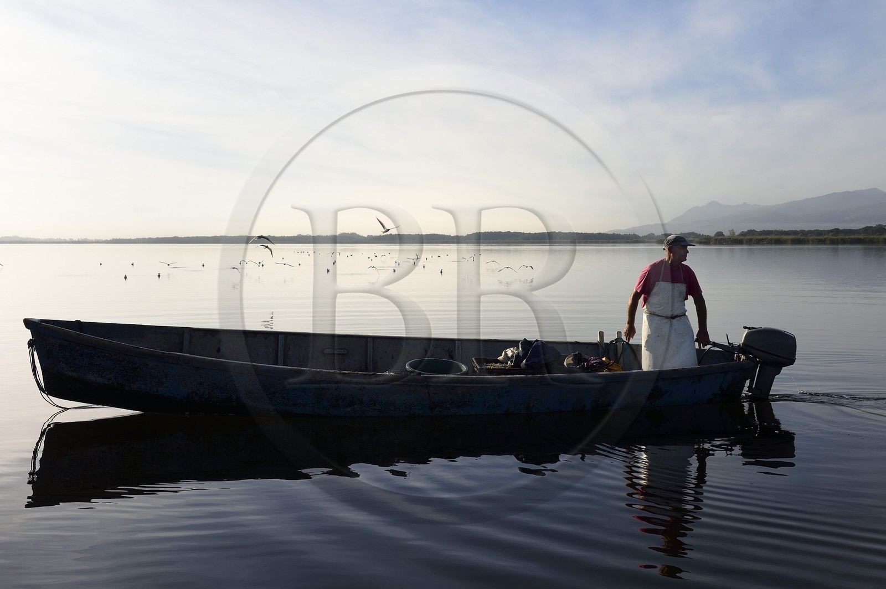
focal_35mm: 38
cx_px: 443
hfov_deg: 50.7
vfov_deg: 35.0
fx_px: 934
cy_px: 294
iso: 200
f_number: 13
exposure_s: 1/320
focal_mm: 38
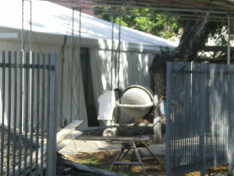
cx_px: 81
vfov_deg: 9.5
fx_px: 1055
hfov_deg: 12.6
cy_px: 110
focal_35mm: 156
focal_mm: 18.9
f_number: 5.9
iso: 64
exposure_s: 1/160
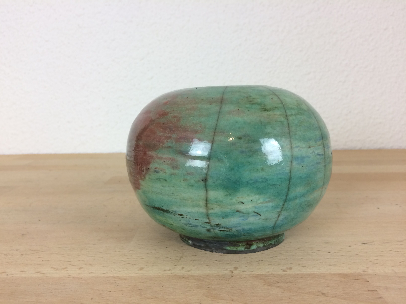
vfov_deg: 48.2
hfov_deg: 61.7
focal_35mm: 29
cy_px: 152
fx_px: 340
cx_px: 203
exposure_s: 1/33
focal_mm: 4.15
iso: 40
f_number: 2.2
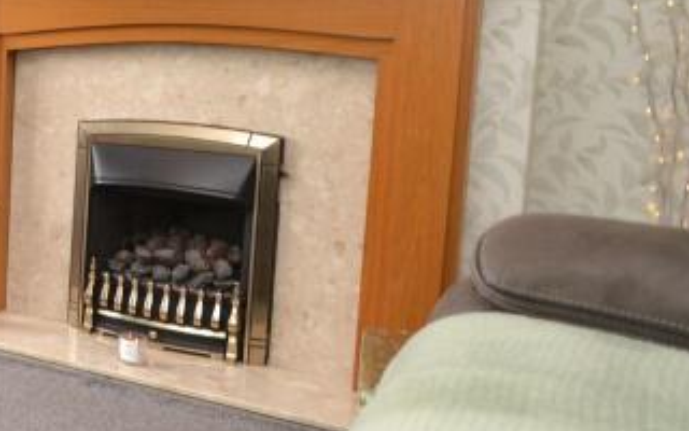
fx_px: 920
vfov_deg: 26.0
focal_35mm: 49
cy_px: 107
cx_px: -357
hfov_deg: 27.4
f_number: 4
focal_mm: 10
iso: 400
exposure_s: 1/60
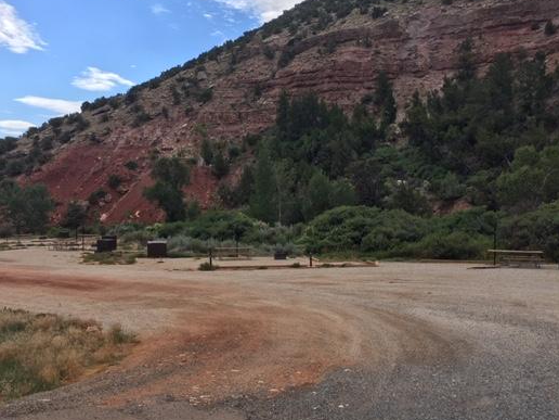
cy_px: 209
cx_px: 276
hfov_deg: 51.4
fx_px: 581
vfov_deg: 39.7
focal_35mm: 36
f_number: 2.2
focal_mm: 4.15
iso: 25
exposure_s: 1/1748
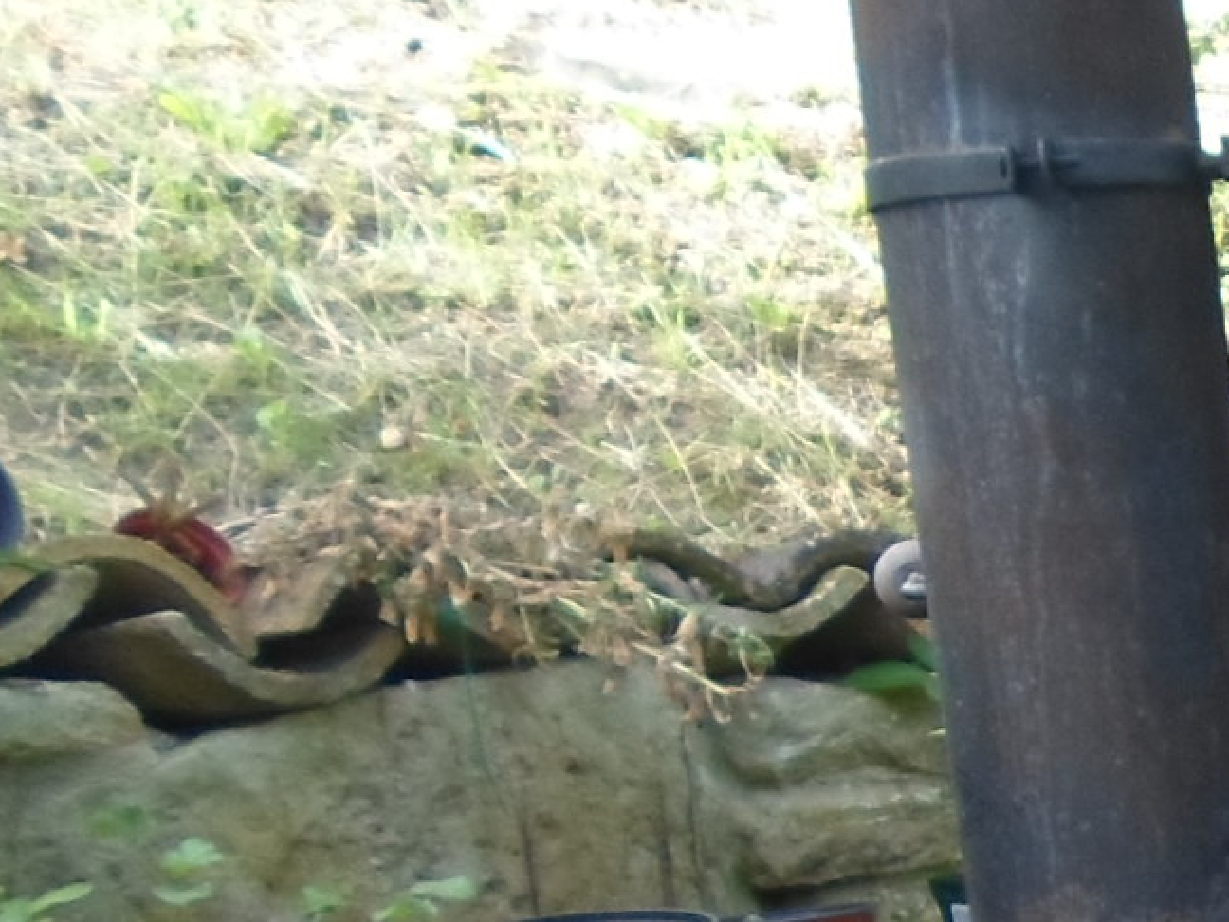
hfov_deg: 15.8
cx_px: 2407
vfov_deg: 14.1
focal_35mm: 100
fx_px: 3550
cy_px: 1233
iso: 80
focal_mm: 4.5
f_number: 2.5
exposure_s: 1/125
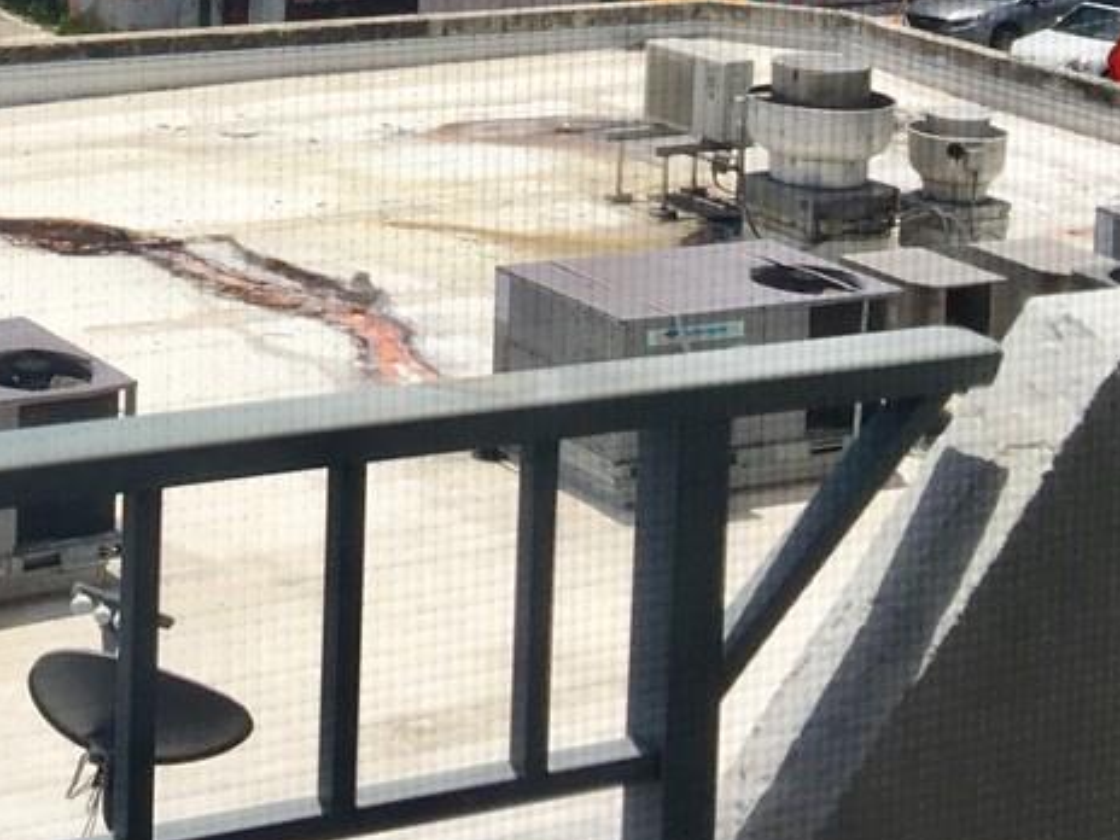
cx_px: -65
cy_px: -340
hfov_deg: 19.0
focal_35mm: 100
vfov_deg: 14.0
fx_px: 3235
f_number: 2.2
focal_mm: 4.15
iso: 25
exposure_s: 1/2747
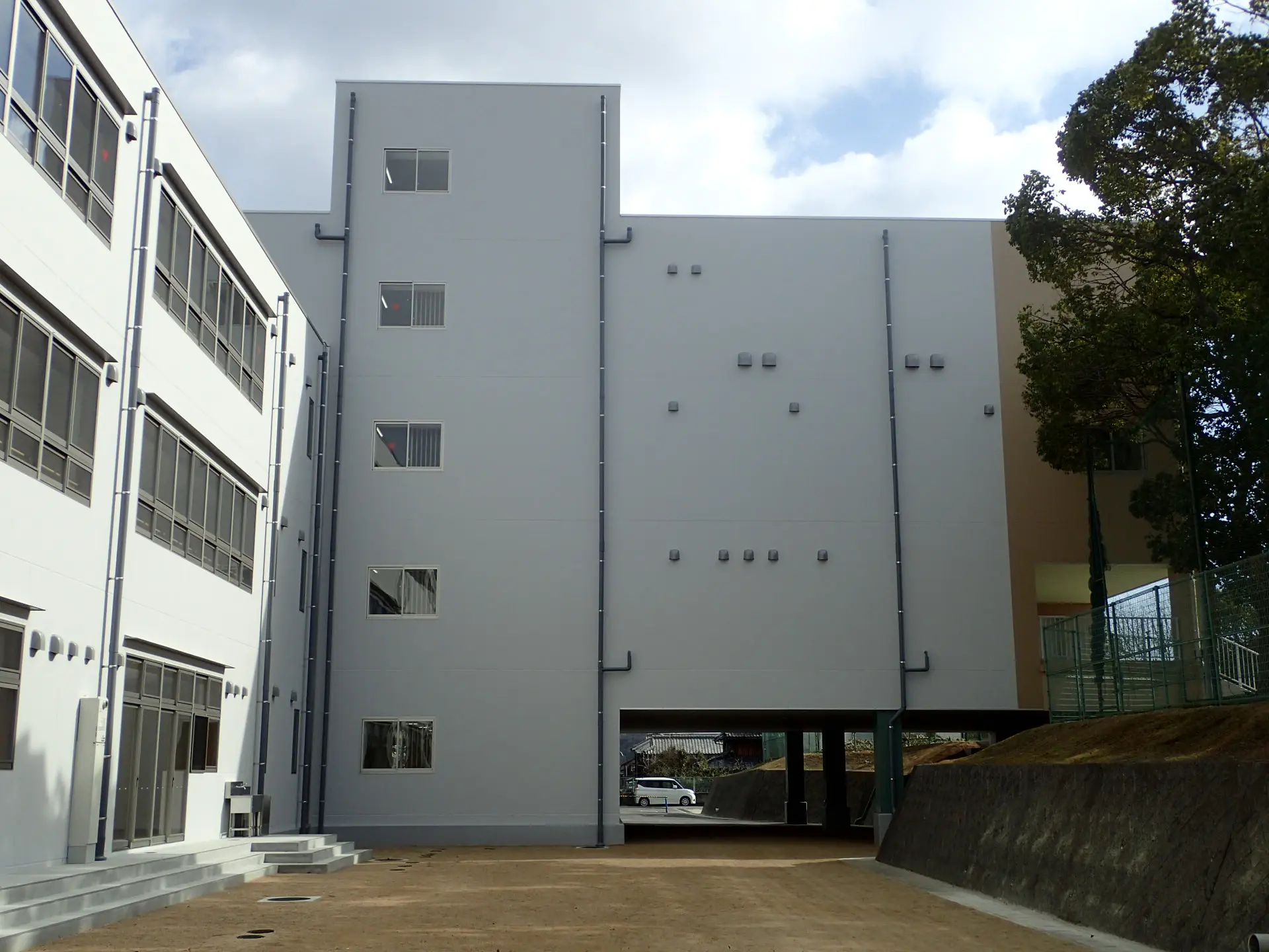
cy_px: 476
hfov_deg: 49.0
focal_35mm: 38
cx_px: 634
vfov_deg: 37.7
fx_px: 1393
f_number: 3.5
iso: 100
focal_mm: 6.86
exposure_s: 1/800
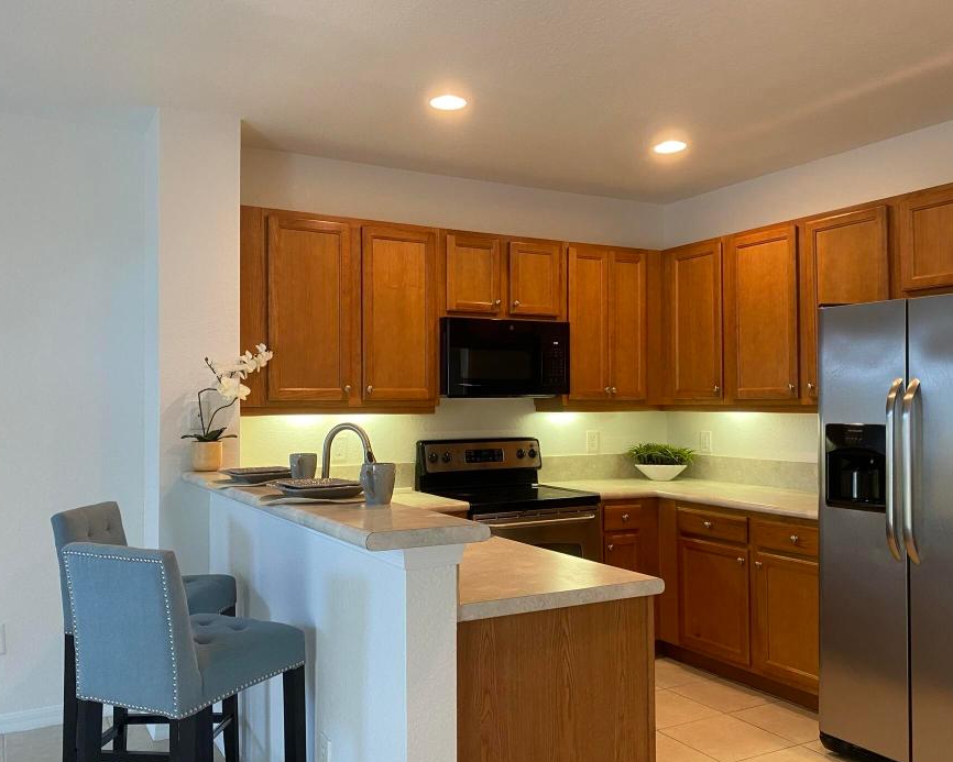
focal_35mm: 30
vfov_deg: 48.5
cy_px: 387
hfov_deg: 58.8
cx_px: 481
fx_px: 846
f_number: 1.8
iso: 125
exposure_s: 1/60
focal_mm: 4.25
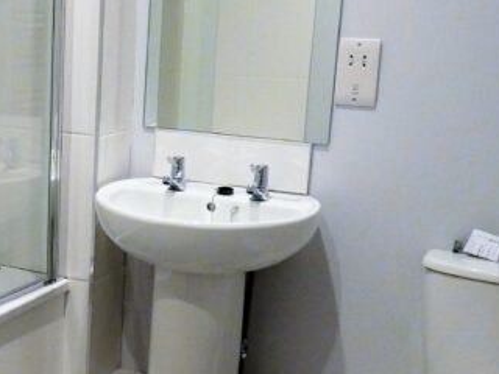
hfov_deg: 28.0
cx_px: -28
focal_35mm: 64
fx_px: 923
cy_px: 187
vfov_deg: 22.9
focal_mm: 3.6
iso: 200
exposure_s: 1/60
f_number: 2.8
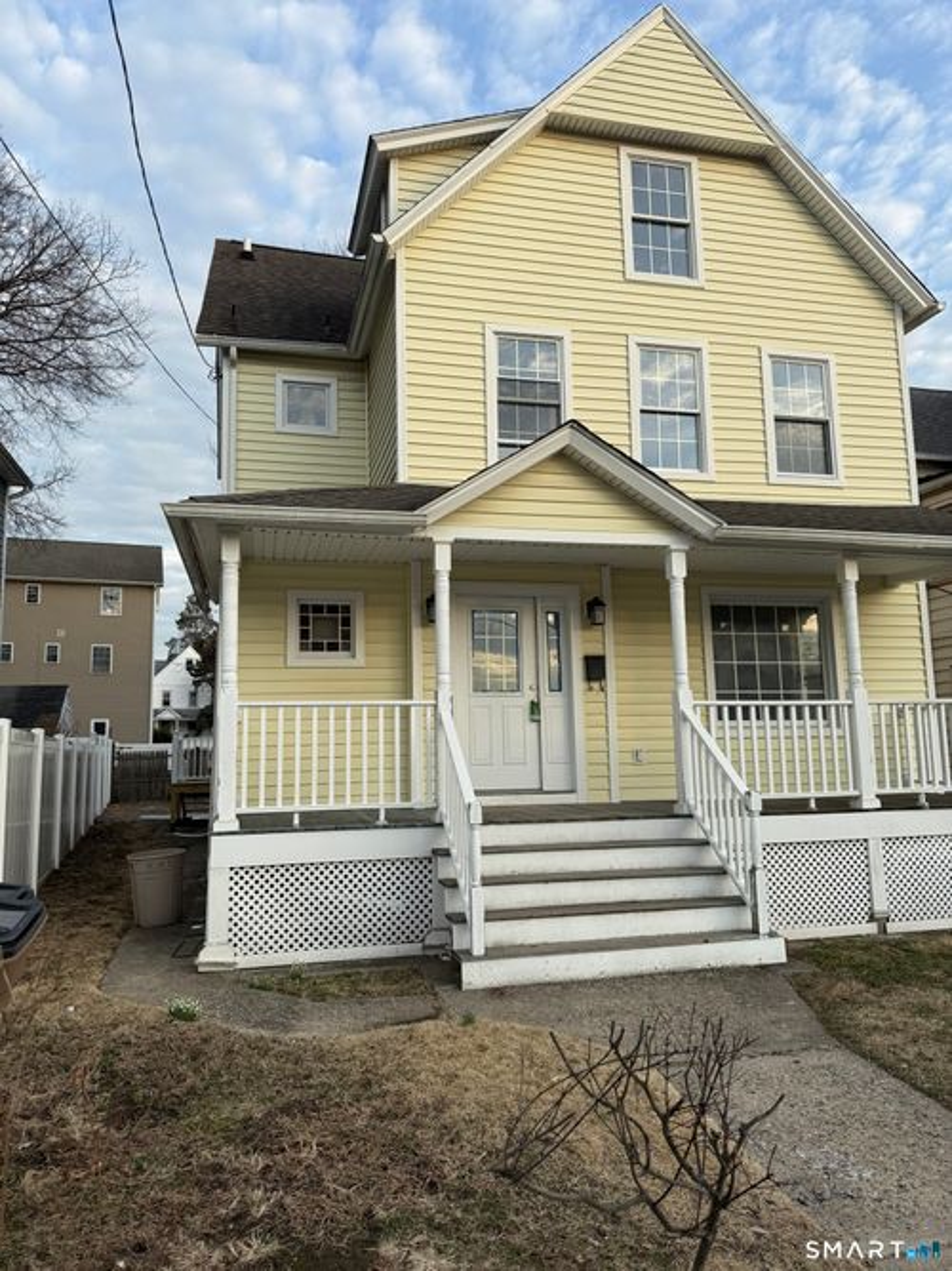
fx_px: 880
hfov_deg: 56.8
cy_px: 636
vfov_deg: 71.6
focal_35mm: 24
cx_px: 476
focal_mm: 6.76
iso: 80
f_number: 1.78
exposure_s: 1/1174
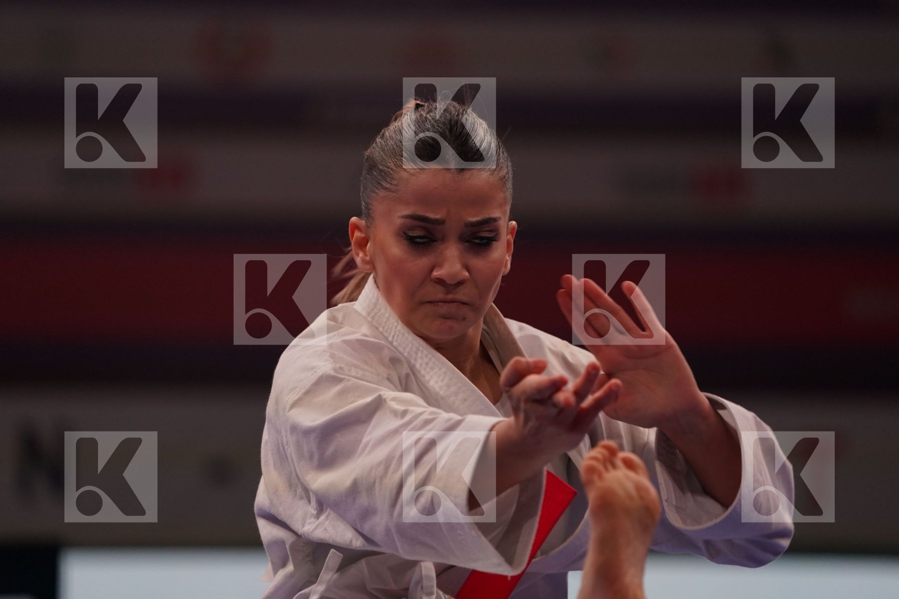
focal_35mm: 333
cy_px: 300
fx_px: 8315
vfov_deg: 4.1
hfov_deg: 6.2
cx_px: 450
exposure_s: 1/400
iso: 2500
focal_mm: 333
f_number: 5.6
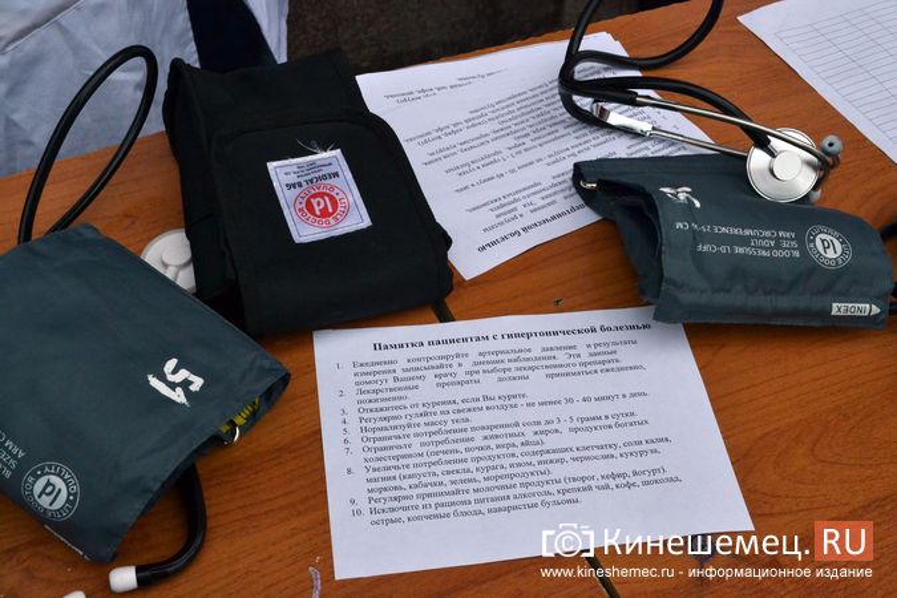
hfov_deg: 43.6
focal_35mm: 45
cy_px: 299
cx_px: 448
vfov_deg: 29.9
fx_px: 1121
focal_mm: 30
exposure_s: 1/2000
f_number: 11
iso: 1600
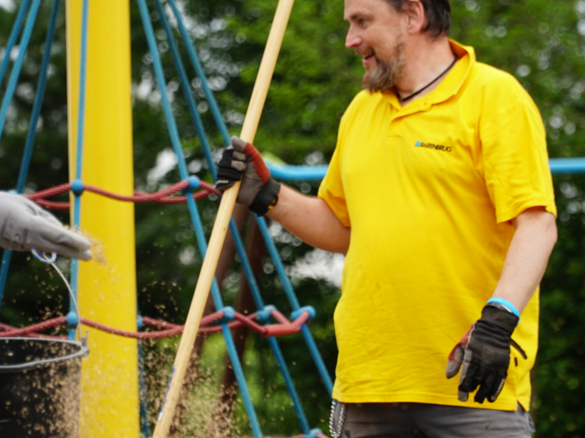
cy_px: 170
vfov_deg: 5.0
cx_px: 254
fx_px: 5034
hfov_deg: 6.7
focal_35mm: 298
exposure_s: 1/500
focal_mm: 105
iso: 200
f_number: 4
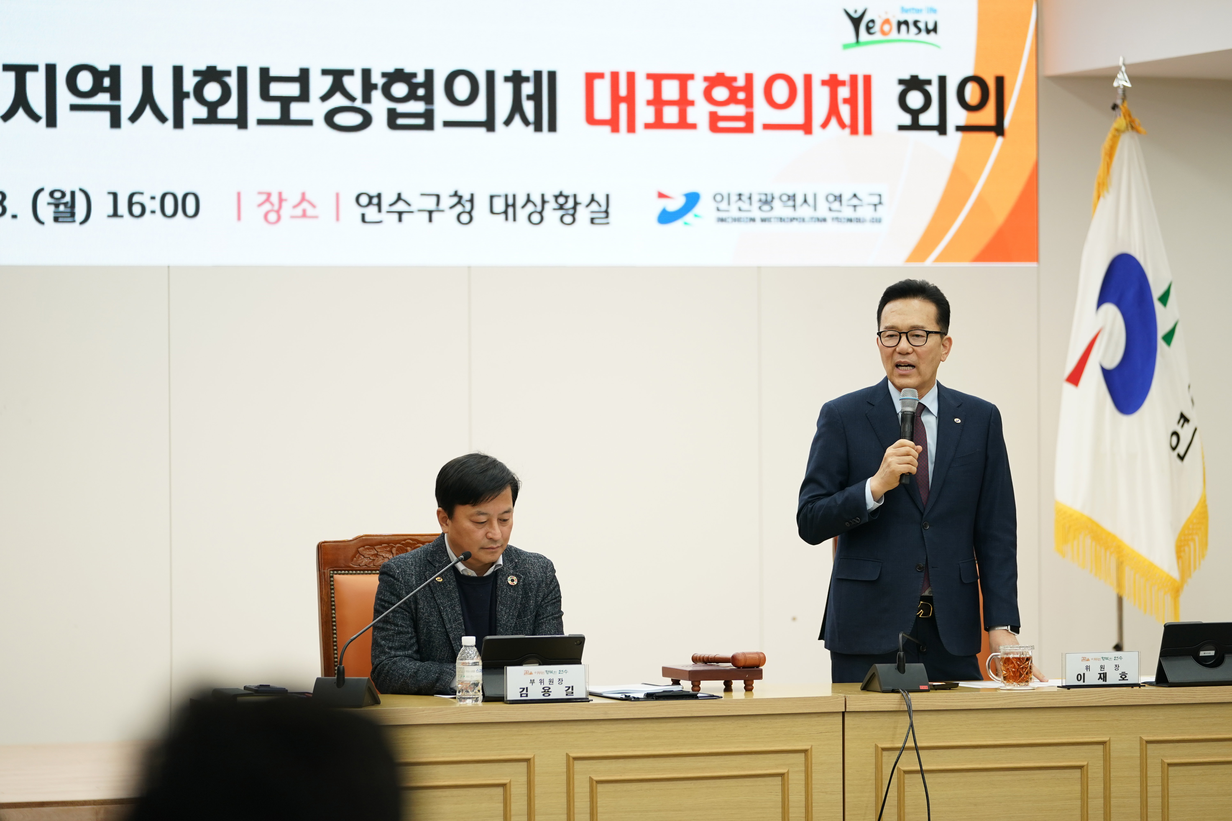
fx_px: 4859
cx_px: 616
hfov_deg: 14.4
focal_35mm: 142
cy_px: 410
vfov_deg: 9.7
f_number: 2.8
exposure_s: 1/250
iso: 640
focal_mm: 142
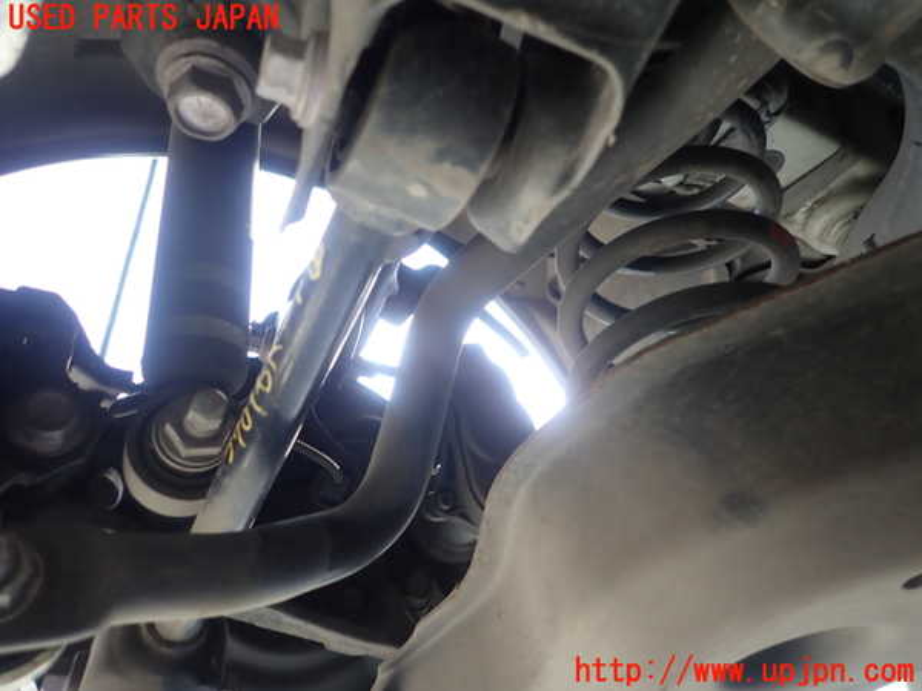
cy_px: 346
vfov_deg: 54.9
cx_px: 461
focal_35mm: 25
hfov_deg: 69.4
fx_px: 666
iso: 125
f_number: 2
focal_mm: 4.5
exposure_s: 1/60
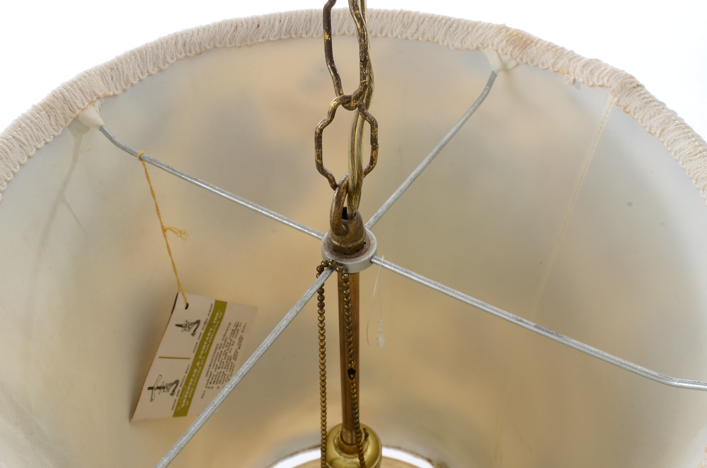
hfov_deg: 51.4
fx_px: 735
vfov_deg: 35.3
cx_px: 354
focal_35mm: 38
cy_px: 234
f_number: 18
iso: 250
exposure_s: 1/60
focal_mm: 25
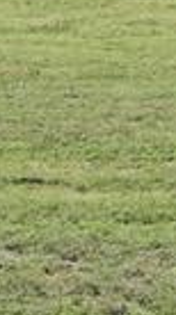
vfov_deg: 9.0
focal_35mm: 234
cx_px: 247
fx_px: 1953
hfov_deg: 5.1
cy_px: -168
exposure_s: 1/1250
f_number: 8
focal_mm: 30
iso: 400
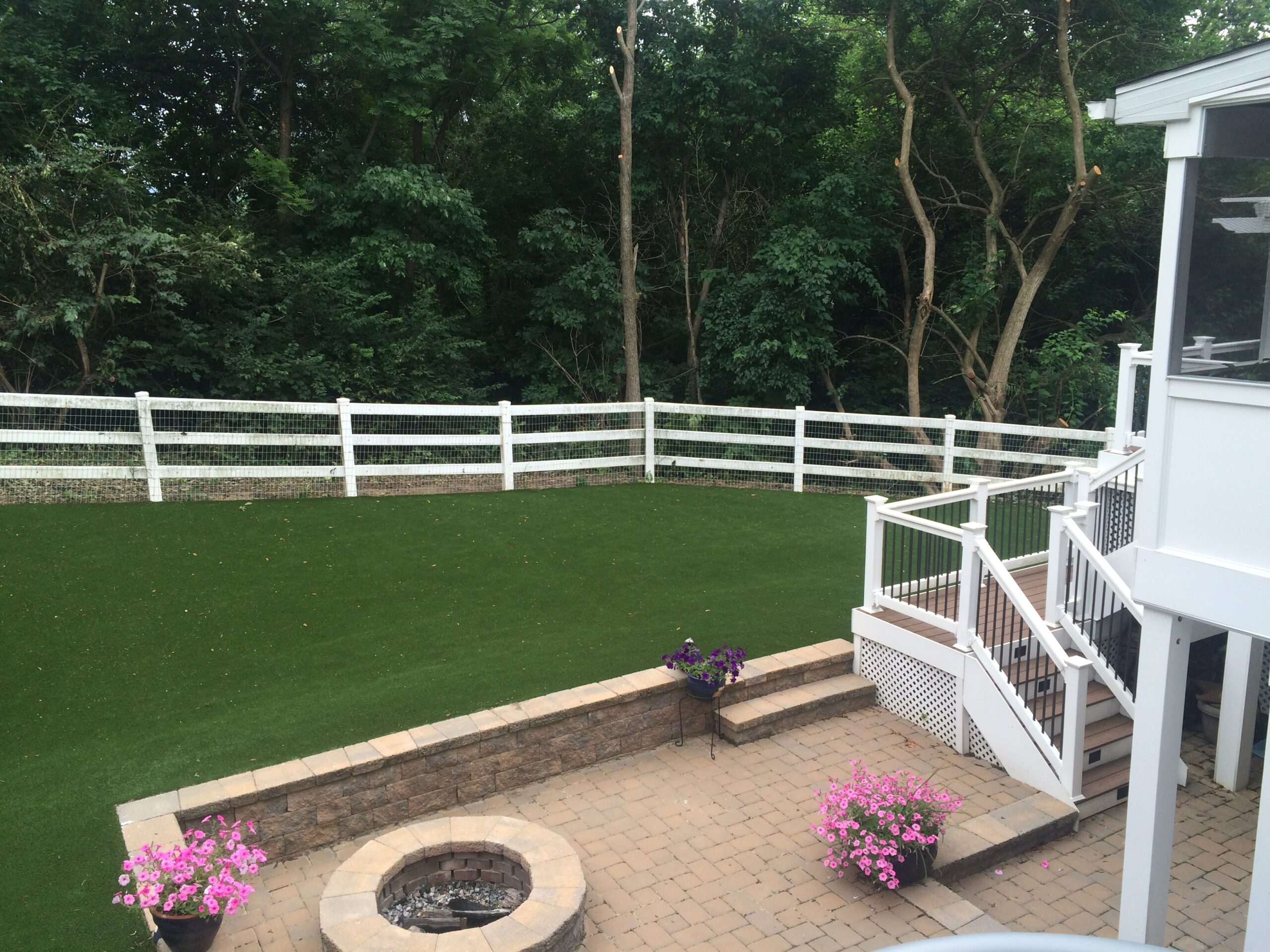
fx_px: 1064
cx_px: 635
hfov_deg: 61.7
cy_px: 476
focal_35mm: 29
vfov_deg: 48.2
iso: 32
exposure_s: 1/402
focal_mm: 4.15
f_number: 2.2
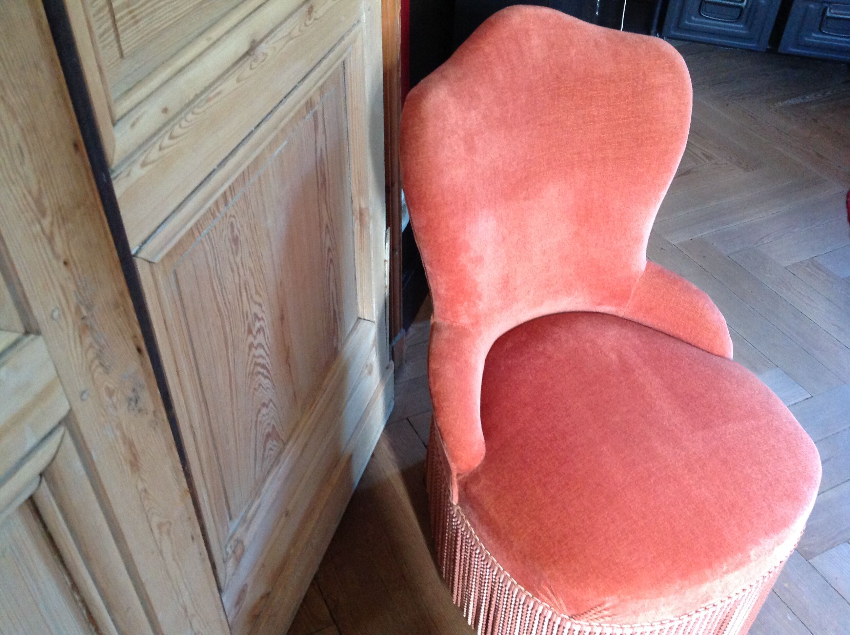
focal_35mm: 35
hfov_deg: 52.7
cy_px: 318
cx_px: 425
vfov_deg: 40.6
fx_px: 858
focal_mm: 4.28
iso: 320
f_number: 2.4
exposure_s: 1/15
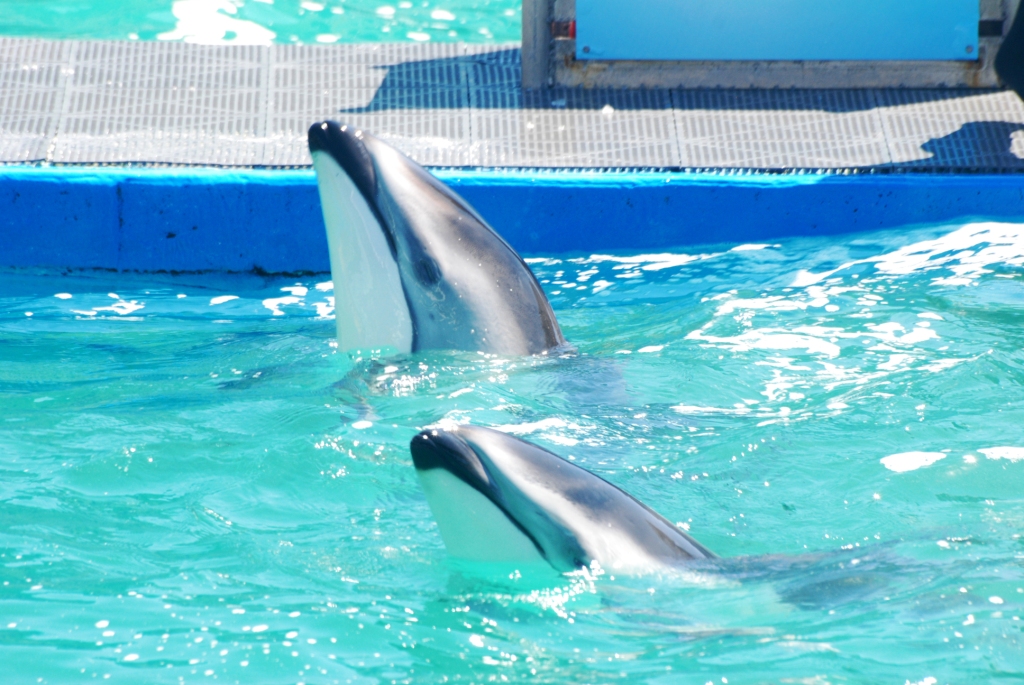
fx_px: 12812
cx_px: 512
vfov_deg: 3.1
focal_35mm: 450
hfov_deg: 4.6
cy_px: 342
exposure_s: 1/160
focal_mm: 300
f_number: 11
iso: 400
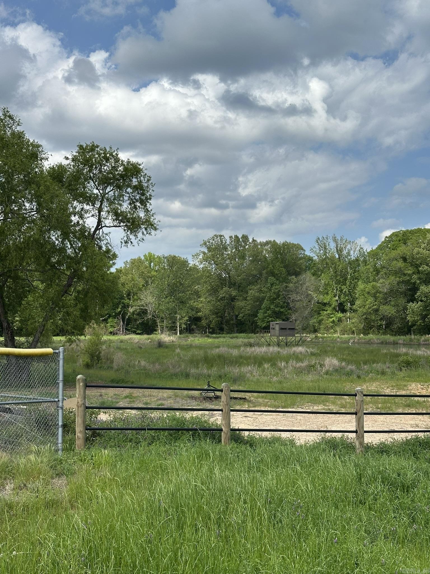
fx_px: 795
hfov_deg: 30.3
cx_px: 215
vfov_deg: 39.7
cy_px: 287
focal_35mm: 48
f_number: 1.78
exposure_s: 1/5000
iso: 64
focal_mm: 6.86
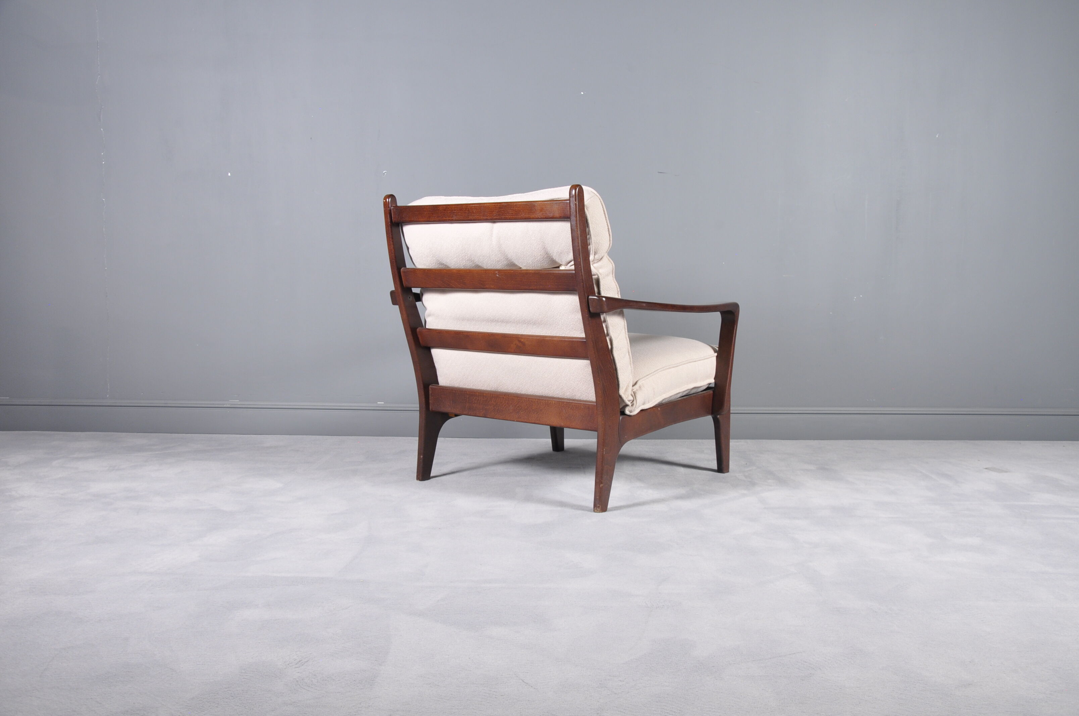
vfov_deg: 36.8
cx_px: 540
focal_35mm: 36
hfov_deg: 53.2
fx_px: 1078
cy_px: 358
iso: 400
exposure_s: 1/5
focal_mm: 24
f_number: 8
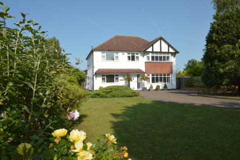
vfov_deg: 50.4
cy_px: 80
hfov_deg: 70.5
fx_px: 170
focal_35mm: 26
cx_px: 120
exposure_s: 1/500
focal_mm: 17
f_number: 8
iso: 200
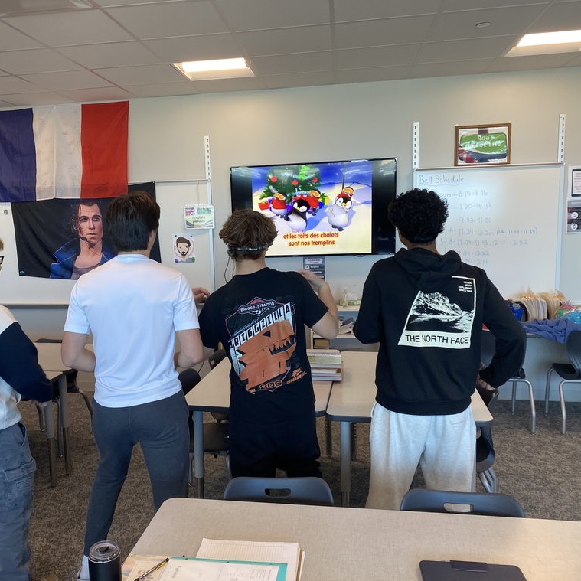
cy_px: 290
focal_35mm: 31
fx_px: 589
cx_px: 230
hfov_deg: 52.1
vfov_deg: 52.5
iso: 80
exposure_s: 1/60
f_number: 1.8
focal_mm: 4.25
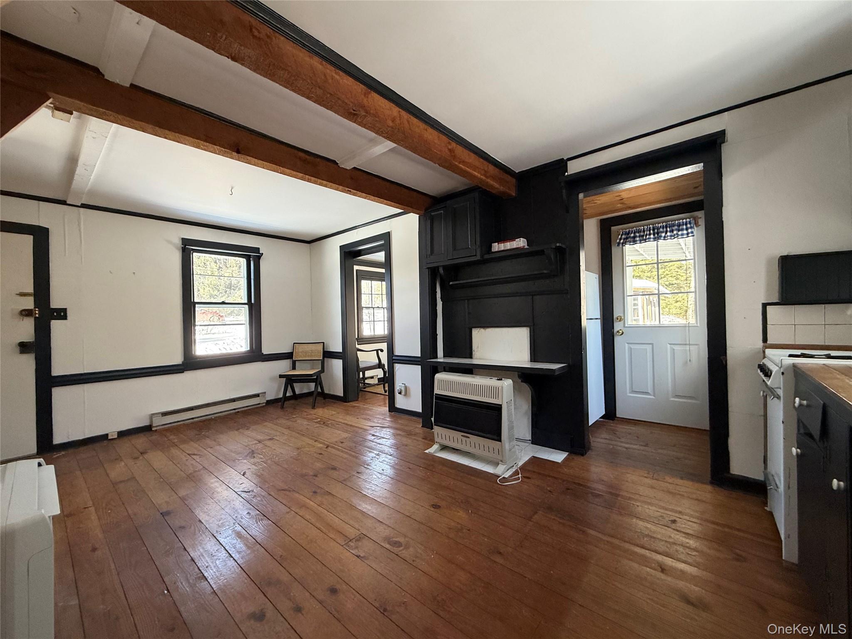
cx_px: 426
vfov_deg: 85.7
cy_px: 320
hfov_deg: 102.1
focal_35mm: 14
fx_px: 345
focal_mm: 2.22
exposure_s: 1/114
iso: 320
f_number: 2.2
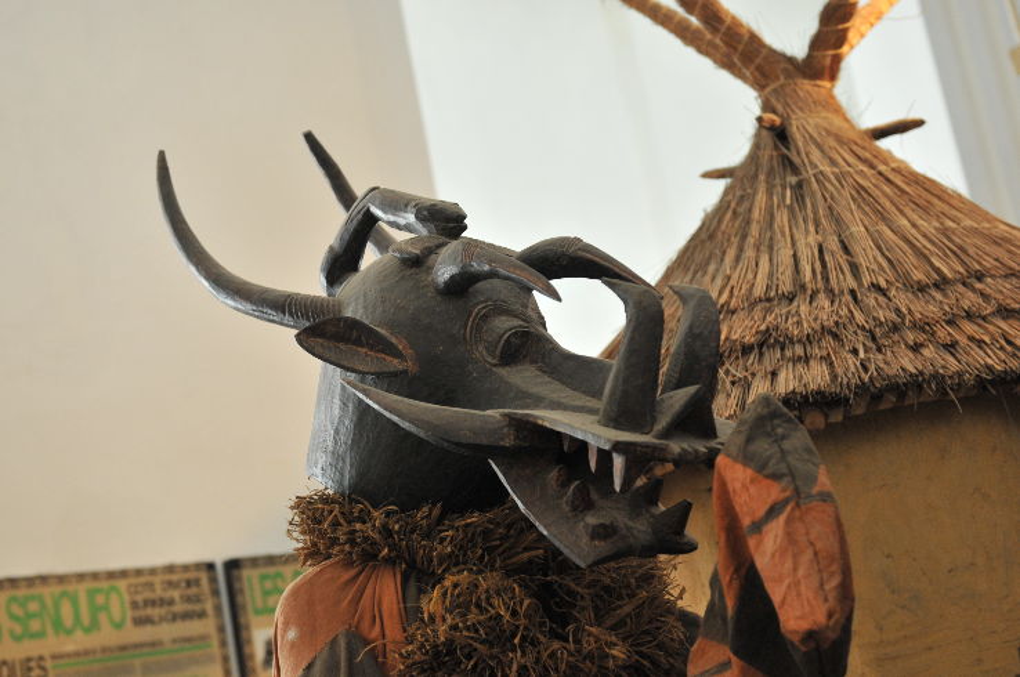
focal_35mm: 63
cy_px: 338
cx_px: 510
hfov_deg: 31.9
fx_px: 1783
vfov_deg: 21.5
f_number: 2.8
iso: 640
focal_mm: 42
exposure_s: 1/40
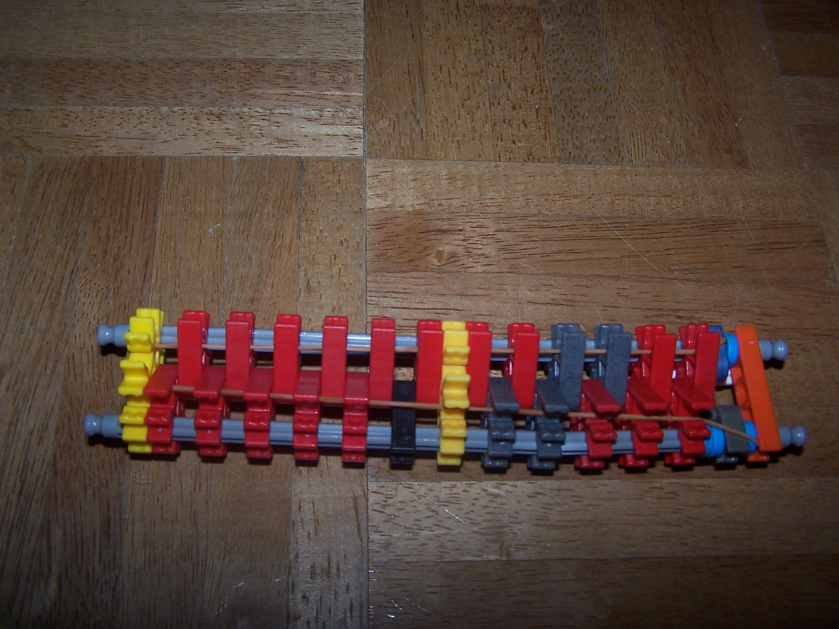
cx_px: 420
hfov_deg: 49.0
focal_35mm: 38
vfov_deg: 37.7
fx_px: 921
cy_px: 314
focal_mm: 6.3
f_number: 2.8
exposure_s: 1/60
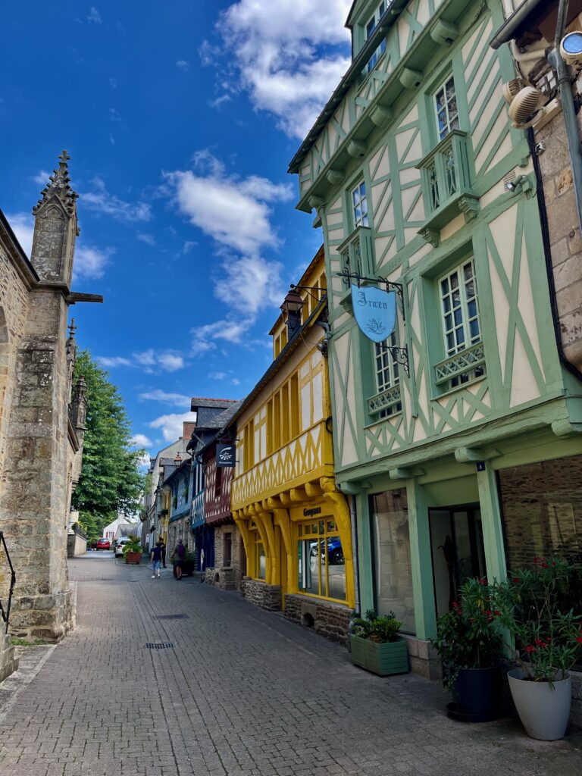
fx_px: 583
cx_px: 291
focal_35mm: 26
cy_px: 388
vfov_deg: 67.3
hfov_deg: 53.1
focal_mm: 5.1
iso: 50
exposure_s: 1/1695
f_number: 1.6
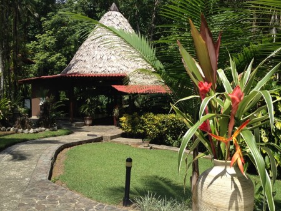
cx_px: 140
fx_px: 284
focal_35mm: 35
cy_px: 106
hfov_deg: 52.6
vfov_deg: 40.7
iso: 50
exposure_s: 1/1314
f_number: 2.4
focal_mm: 4.28
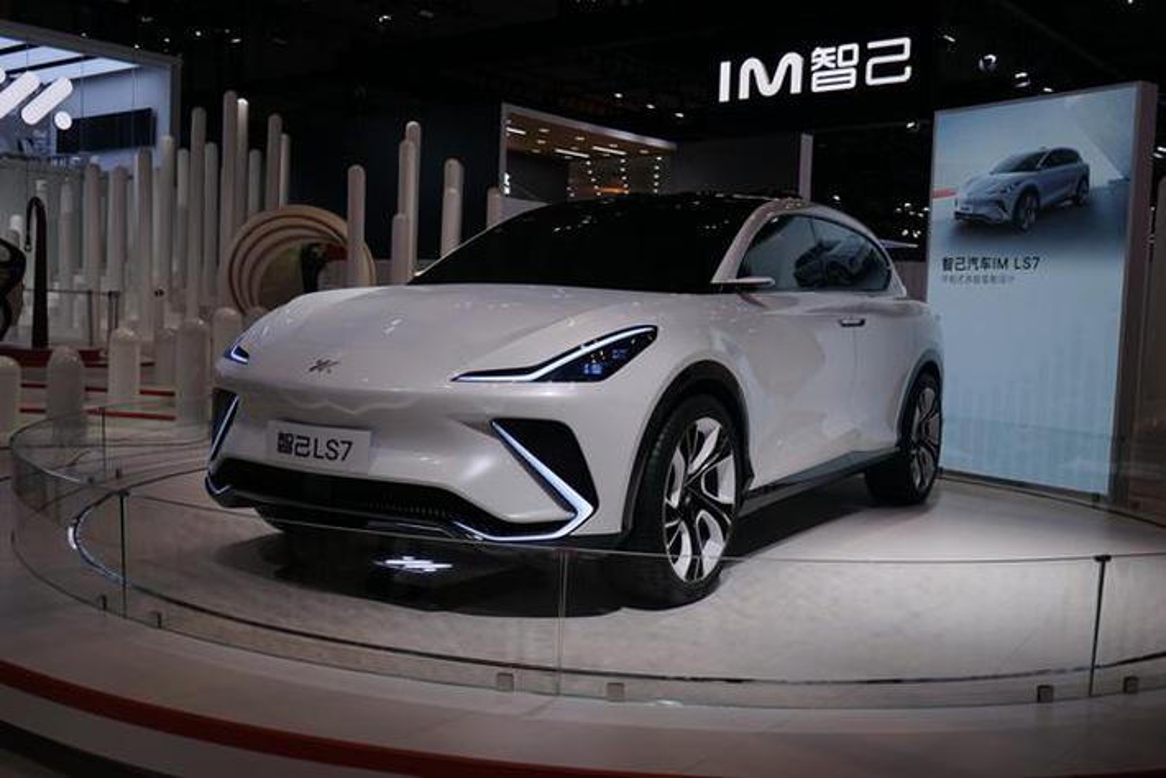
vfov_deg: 37.9
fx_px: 1134
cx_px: 583
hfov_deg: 54.4
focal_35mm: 35
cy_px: 389
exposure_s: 1/125
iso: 250
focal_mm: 35
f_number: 5.6
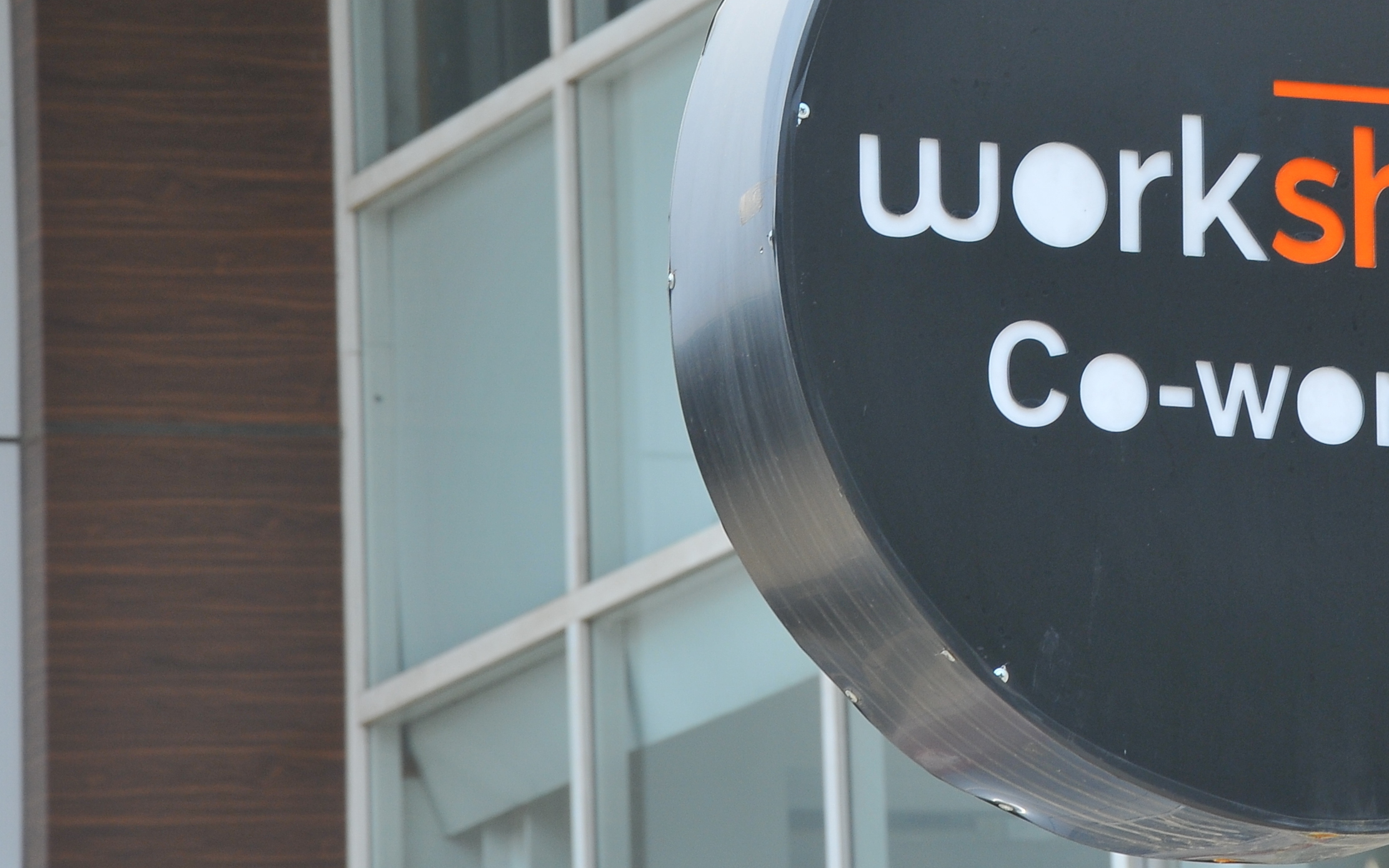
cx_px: 1237
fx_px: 10258
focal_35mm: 271
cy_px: 71
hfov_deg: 7.7
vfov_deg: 4.8
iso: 200
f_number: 9
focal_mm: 92
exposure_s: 1/125
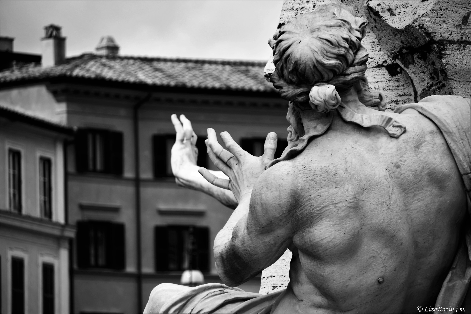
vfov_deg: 4.6
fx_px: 3925
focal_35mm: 300
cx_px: 236
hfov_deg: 6.9
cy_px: 157
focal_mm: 200
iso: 100
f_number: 6.3
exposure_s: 1/400
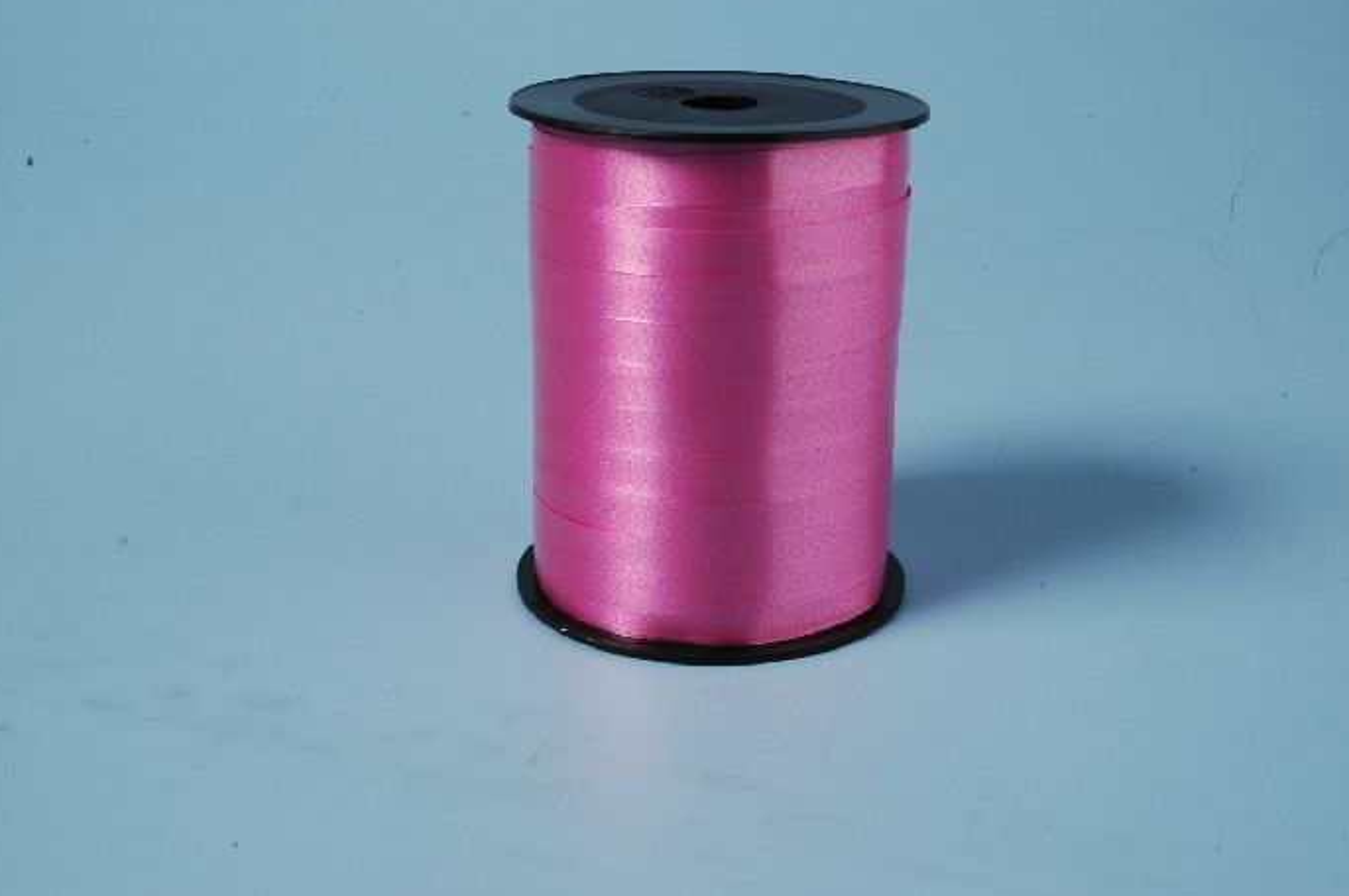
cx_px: 710
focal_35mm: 49
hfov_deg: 40.4
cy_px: 405
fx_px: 1834
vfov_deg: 27.5
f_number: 22
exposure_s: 1/800
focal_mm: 28
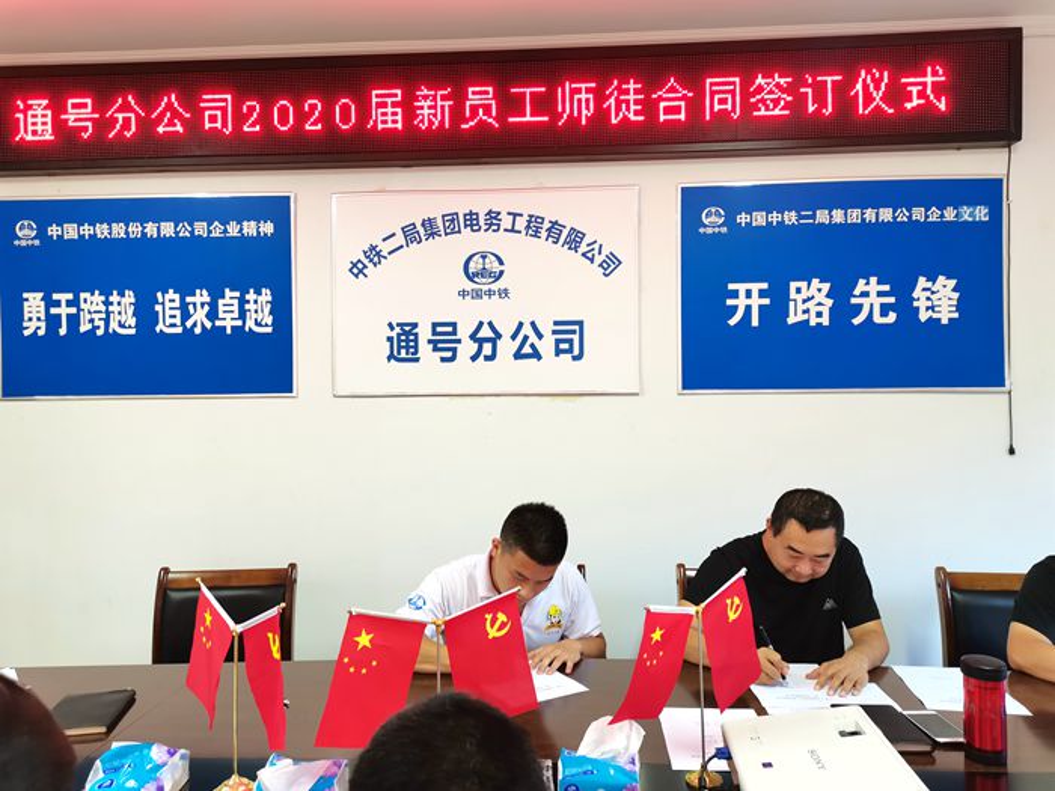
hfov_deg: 67.3
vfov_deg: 53.1
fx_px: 792
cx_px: 528
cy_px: 396
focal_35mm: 26
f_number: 1.8
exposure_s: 1/33.3
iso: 400
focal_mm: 5.58
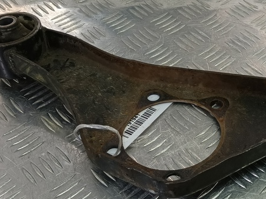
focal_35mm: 52
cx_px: 221
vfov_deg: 28.0
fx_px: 400
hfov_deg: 35.4
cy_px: 105
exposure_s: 1/100
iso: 130
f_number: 1.6
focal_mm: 4.11
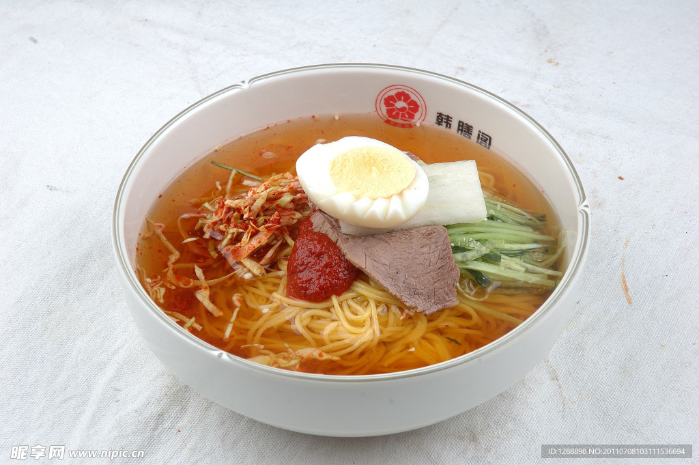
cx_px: 350
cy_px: 232
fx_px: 2037
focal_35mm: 105
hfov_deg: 19.5
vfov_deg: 13.0
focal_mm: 70
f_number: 14
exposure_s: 1/60
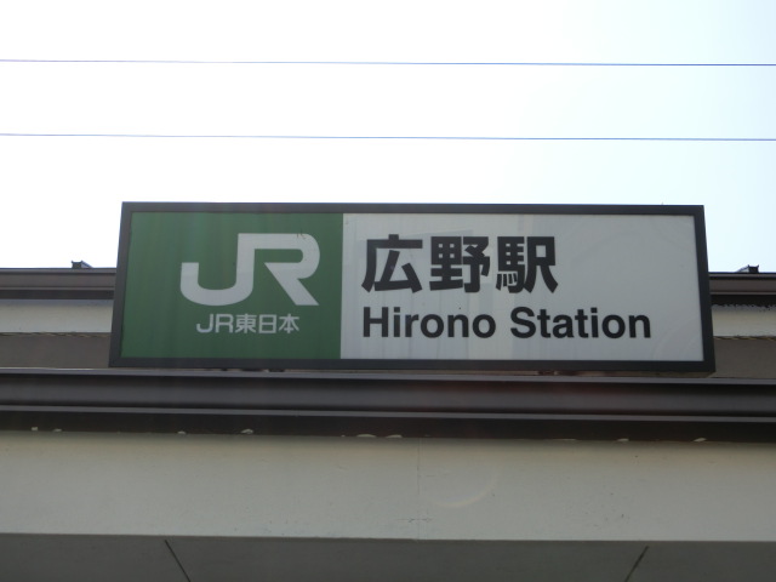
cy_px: 291
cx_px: 388
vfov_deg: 32.2
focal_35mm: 45
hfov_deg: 42.1
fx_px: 1009
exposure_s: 1/640
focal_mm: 8
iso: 80
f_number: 4.4
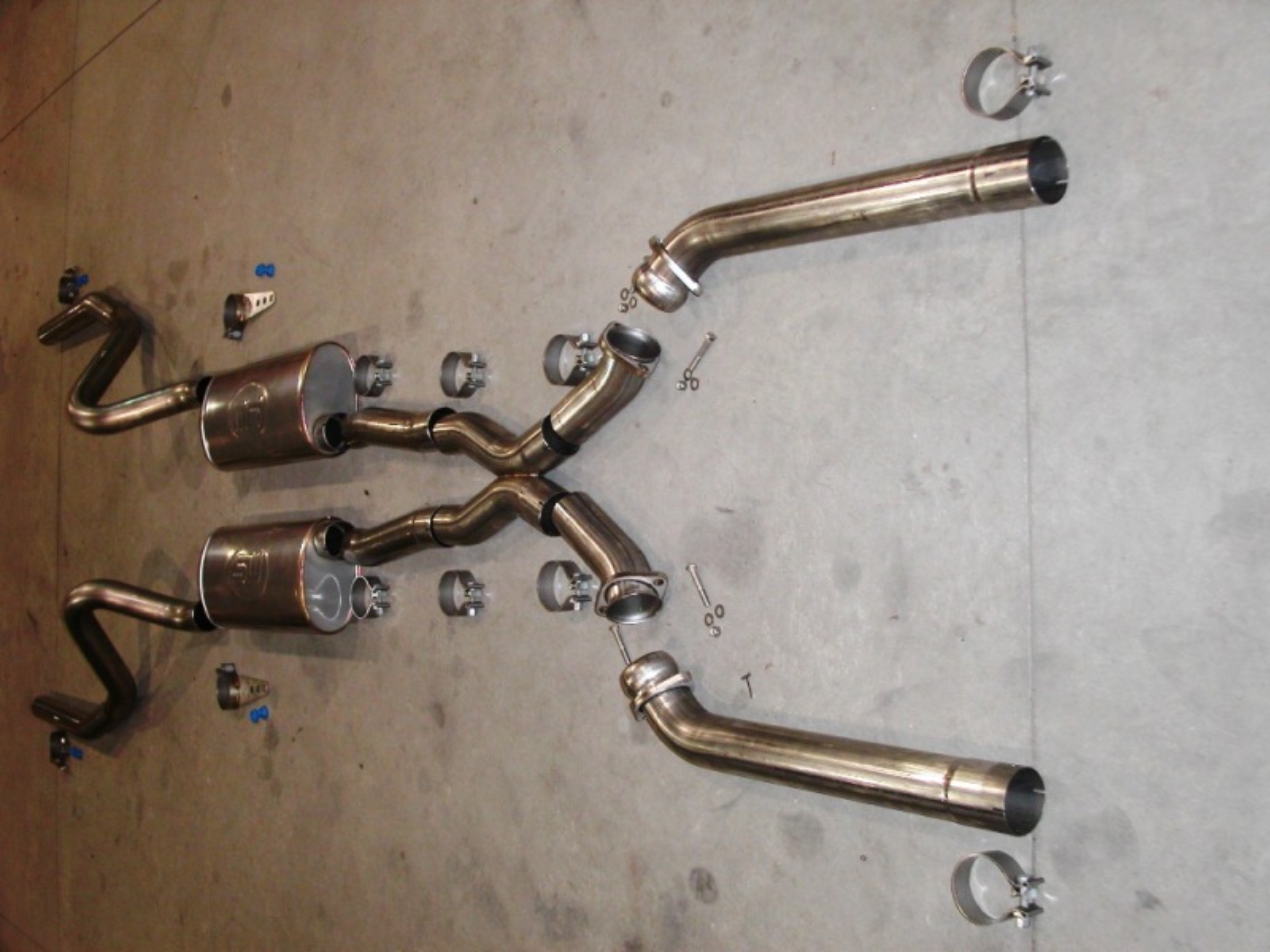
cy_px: 476
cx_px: 635
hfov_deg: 49.0
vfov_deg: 37.7
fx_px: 1394
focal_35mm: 38
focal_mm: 7.8
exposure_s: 1/30
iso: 100
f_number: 2.8
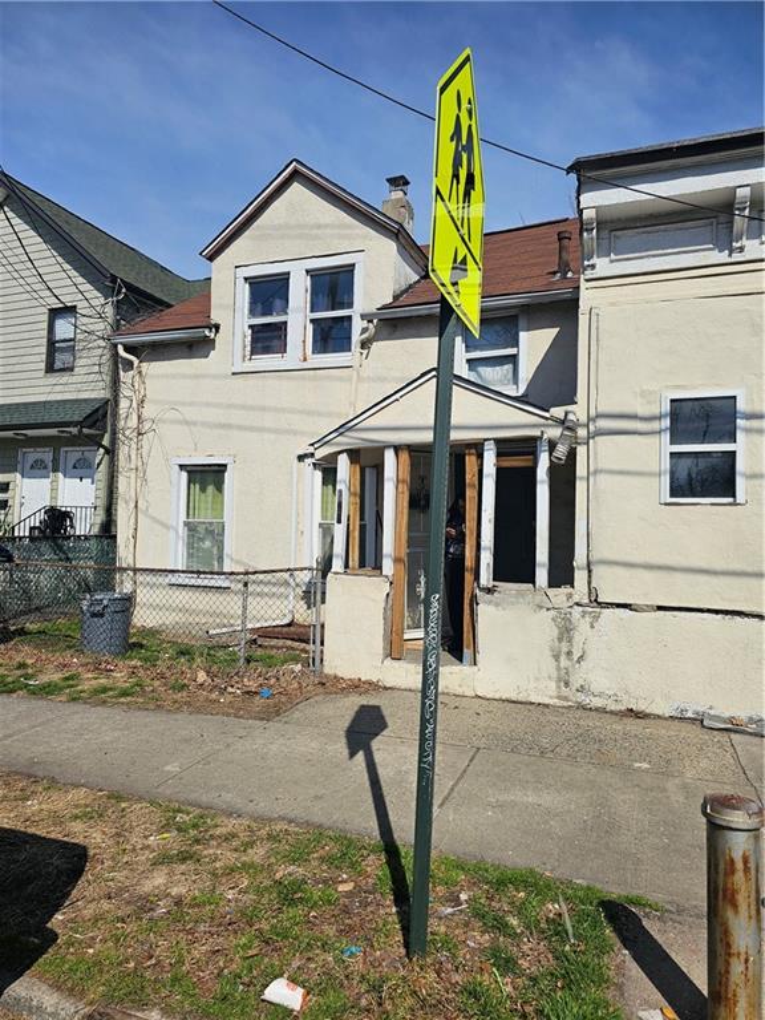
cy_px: 510
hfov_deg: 58.9
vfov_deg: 73.9
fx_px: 678
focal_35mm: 23
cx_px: 382
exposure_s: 1/1884
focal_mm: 6.3
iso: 12
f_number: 1.7
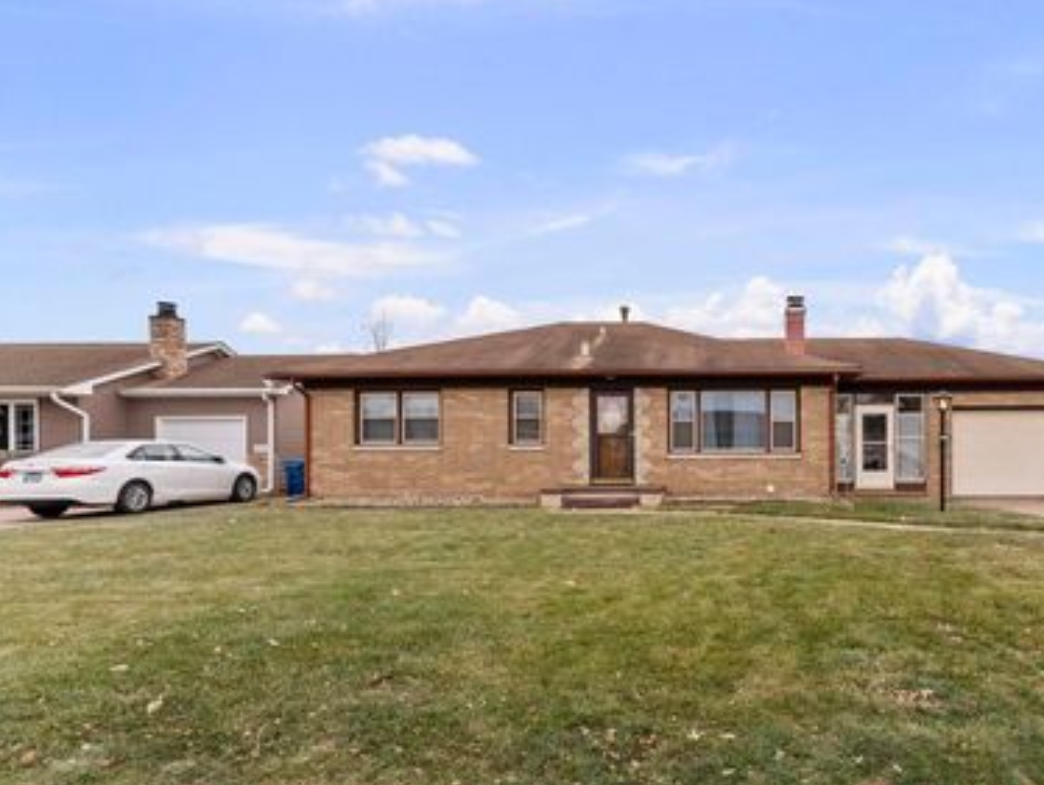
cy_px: 397
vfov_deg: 71.7
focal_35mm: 18
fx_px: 543
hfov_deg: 84.9
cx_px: 689
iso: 125
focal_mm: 14
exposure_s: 1/125
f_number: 6.3
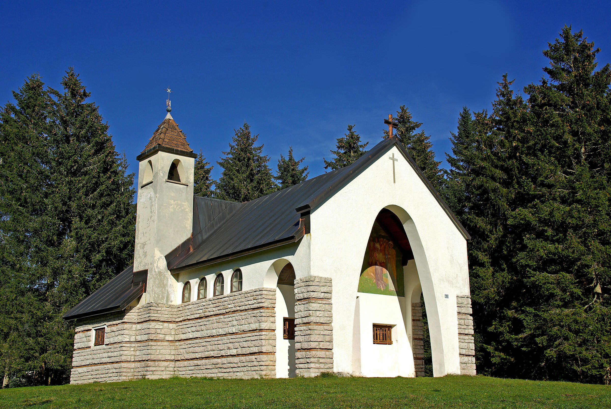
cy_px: 204
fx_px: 663
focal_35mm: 39
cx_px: 306
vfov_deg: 34.3
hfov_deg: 49.5
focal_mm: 26
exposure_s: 1/320
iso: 100
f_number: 8
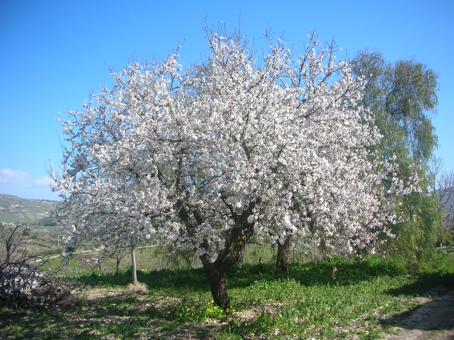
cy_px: 170
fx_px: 459
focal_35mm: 35
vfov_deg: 40.7
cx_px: 227
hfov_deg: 52.6
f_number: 8.5
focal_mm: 5.8
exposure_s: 1/64.1
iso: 50
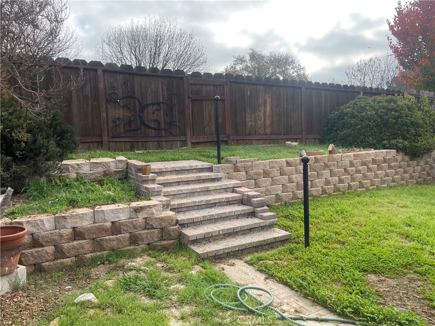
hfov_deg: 67.3
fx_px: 327
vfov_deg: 53.1
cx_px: 218
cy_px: 163
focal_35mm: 26
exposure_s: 1/875
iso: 32
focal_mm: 4.2
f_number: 1.6
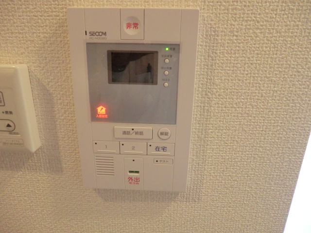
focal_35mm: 24
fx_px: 216
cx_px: 156
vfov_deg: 56.8
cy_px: 116
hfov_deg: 71.6
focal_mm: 4.3
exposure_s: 1/60
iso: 500
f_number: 3.2
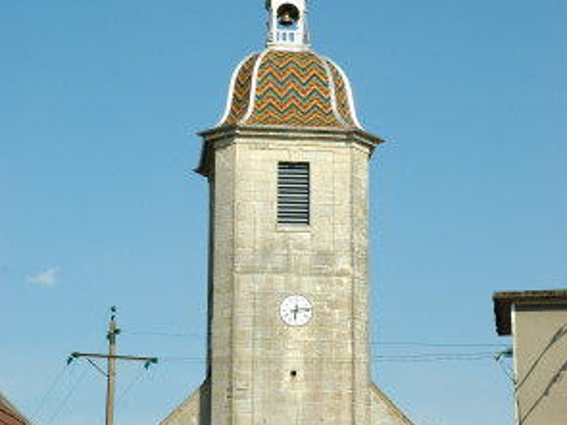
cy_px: 262
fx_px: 1441
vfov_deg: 16.8
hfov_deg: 22.3
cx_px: 286
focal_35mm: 88
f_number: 10
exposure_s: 1/320
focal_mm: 40
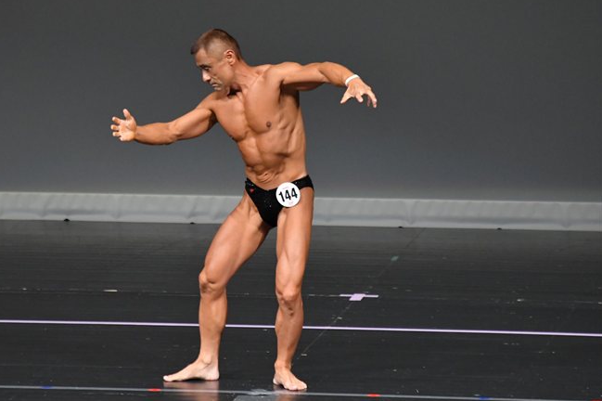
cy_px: 198
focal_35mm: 448
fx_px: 7487
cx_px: 245
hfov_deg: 4.6
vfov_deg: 3.1
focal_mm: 250
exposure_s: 1/400
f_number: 5.6
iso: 4000
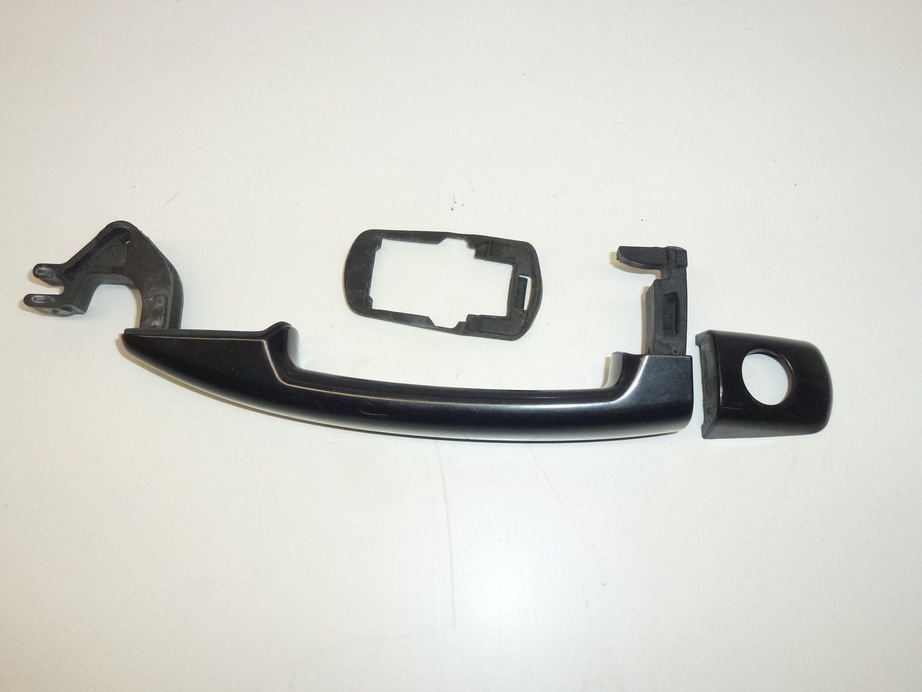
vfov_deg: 42.9
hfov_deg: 55.4
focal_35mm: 33
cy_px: 346
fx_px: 879
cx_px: 461
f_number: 3.6
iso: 400
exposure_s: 1/500
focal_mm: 5.9
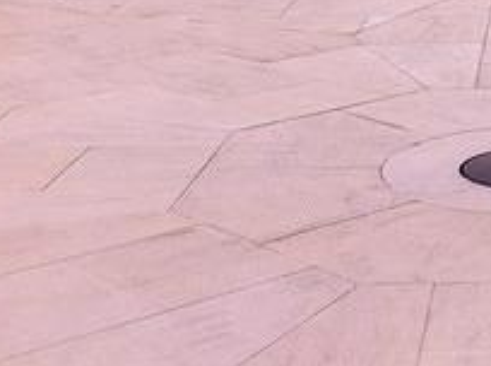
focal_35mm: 110
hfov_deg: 16.8
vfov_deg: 13.0
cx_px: 664
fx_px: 1557
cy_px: -94
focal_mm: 3.85
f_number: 2.8
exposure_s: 1/2742
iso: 80
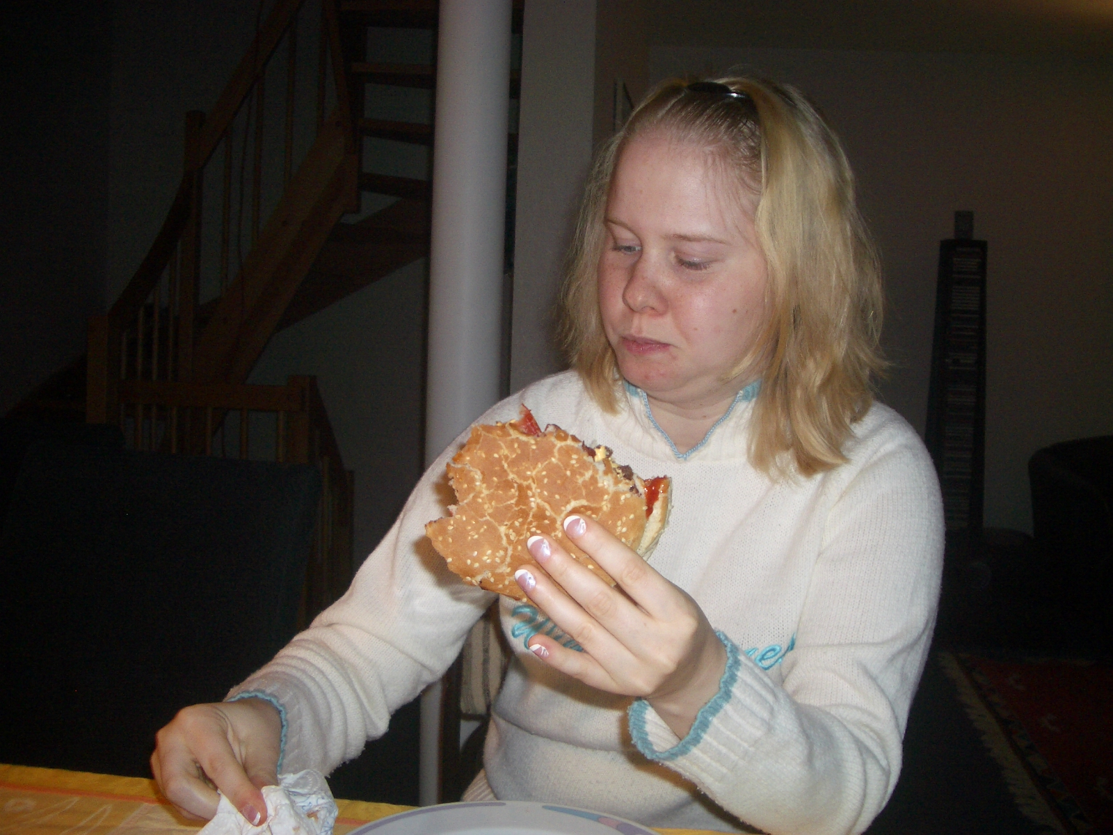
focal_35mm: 35
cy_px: 418
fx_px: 1125
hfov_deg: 52.6
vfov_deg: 40.7
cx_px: 556
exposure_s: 1/60
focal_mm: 5.8
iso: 100
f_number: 2.6
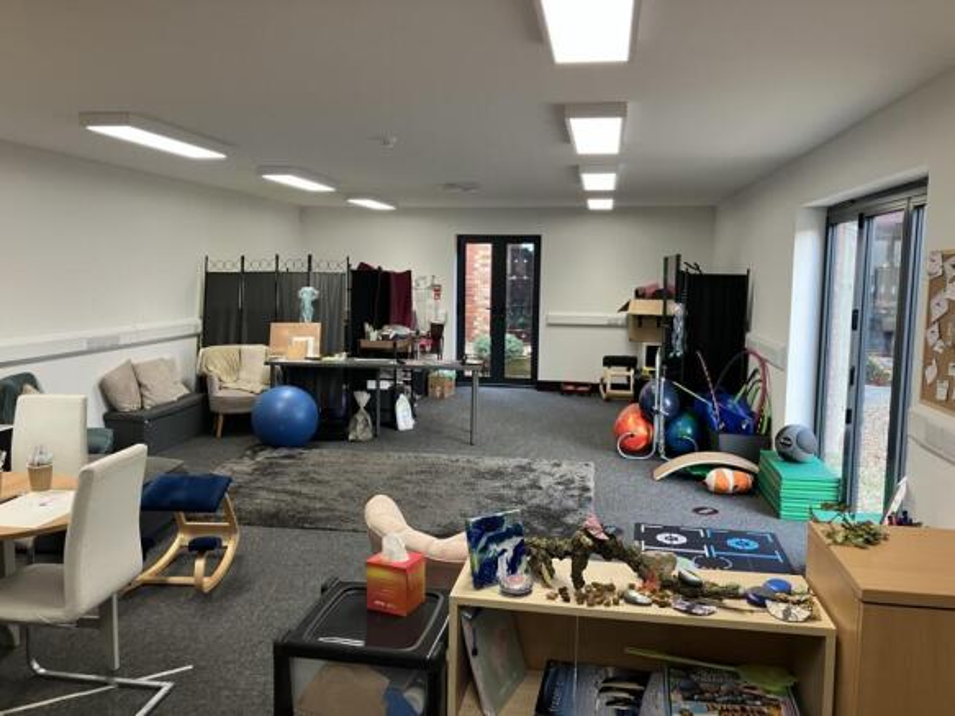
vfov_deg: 49.7
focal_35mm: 28
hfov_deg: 63.5
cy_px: 358
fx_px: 772
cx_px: 478
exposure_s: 1/72
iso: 80
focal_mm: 3.99
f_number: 1.8
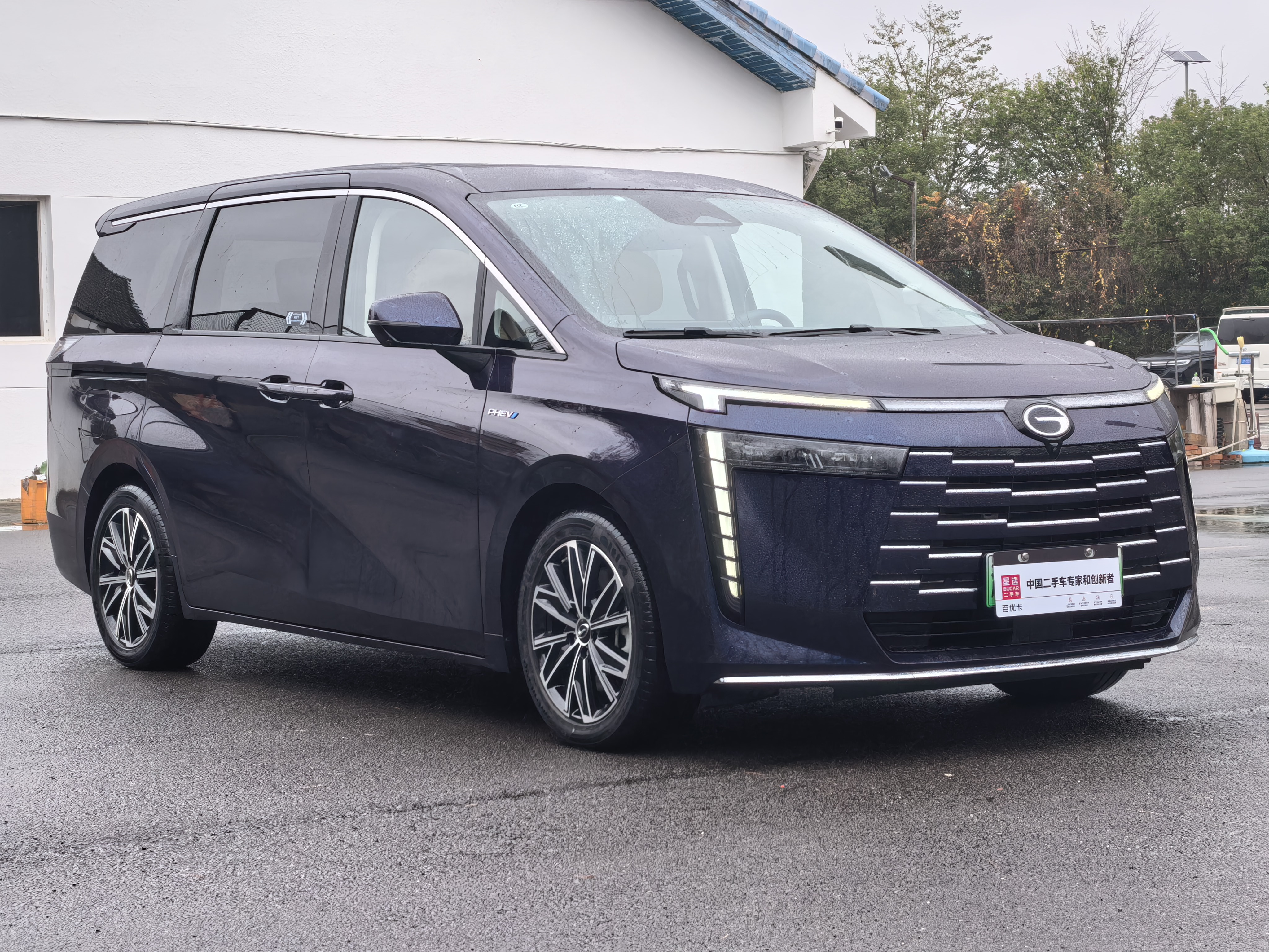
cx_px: 634
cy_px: 476
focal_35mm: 73
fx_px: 2676
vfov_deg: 20.2
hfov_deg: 26.7
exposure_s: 1/342
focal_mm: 6.98
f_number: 2
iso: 50
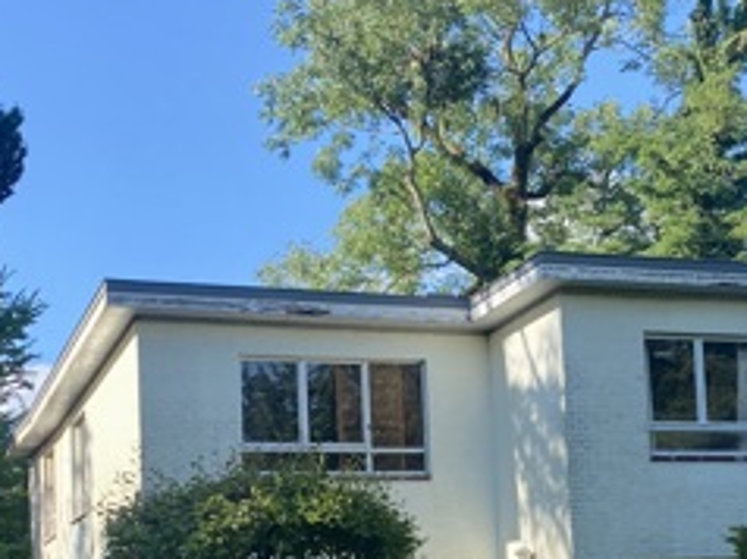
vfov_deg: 20.6
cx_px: 483
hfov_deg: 27.7
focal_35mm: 70
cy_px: 474
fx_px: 1509
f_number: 1.8
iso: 32
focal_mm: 4.25
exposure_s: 1/1034
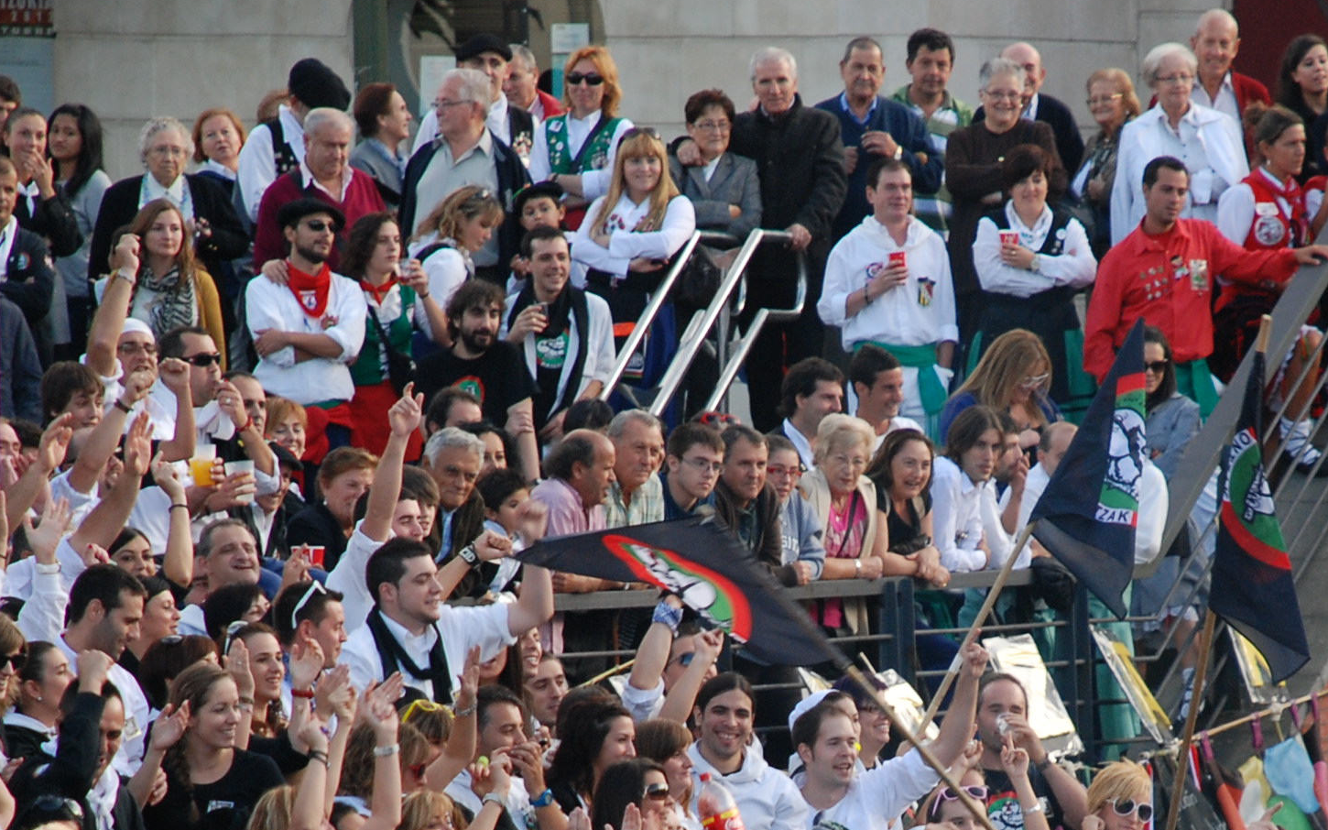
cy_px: 811
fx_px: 14947
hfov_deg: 5.1
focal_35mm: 413
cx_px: 911
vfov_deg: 3.2
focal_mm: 135
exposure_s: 1/200
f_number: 5.6
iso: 400
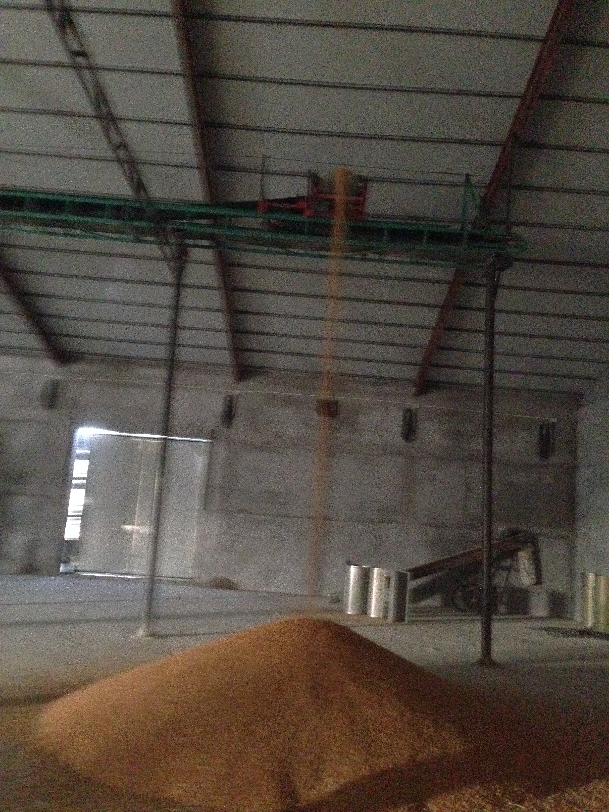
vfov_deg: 55.4
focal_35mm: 33
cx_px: 304
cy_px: 406
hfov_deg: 42.9
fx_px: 774
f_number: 2.4
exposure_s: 1/15
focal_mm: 4.12
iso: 1600
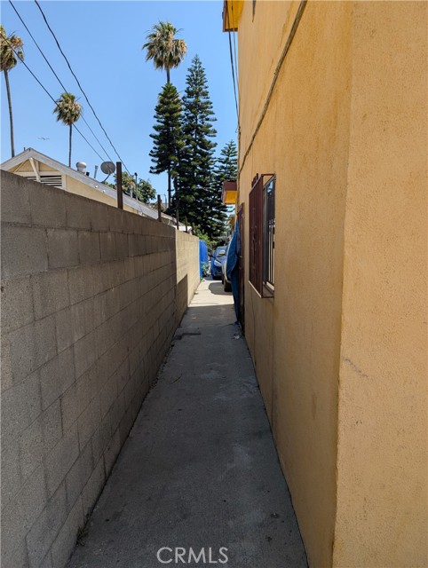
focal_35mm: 24
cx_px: 214
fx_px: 395
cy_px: 284
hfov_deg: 56.9
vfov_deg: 71.5
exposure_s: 1/849
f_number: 1.68
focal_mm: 6.9
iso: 21
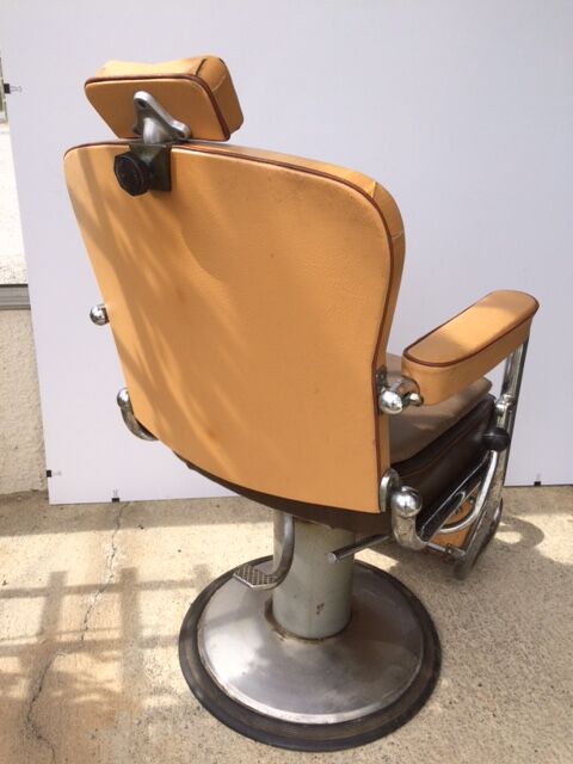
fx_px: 640
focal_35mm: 29
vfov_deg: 61.7
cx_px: 286
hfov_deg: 48.2
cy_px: 382
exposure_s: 1/707
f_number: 2.2
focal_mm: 4.15
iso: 32
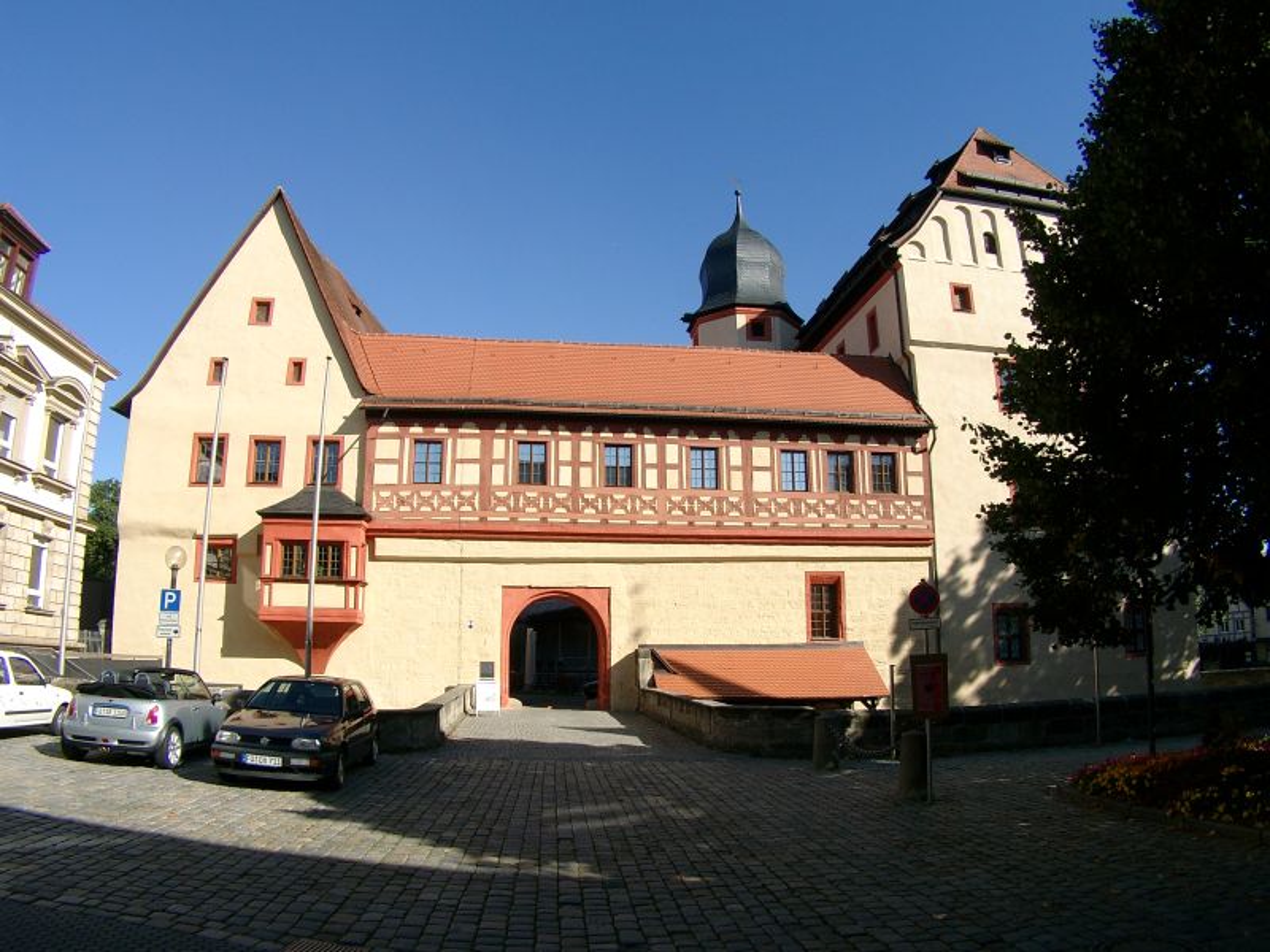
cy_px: 476
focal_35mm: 34
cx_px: 635
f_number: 4
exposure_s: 1/633
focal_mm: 7.13
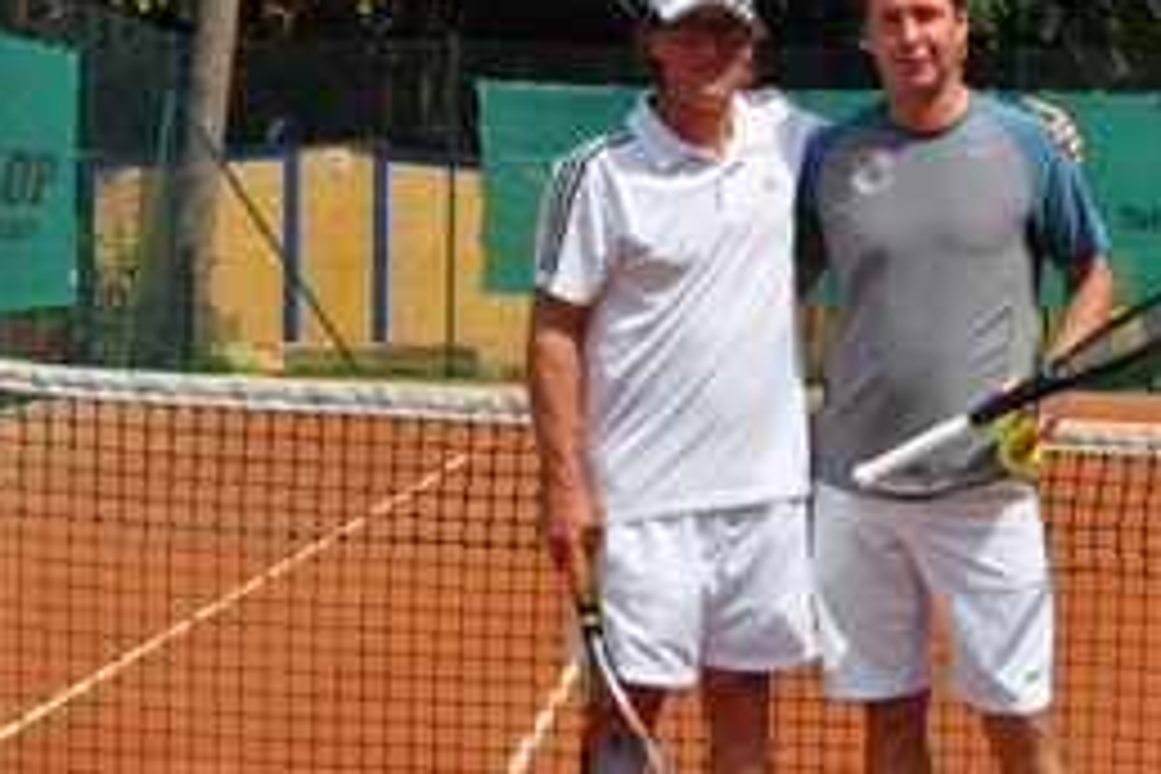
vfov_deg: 17.5
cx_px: 752
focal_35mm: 78
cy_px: 400
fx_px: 2515
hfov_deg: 25.9
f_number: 7.1
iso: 400
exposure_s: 1/1600
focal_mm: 30
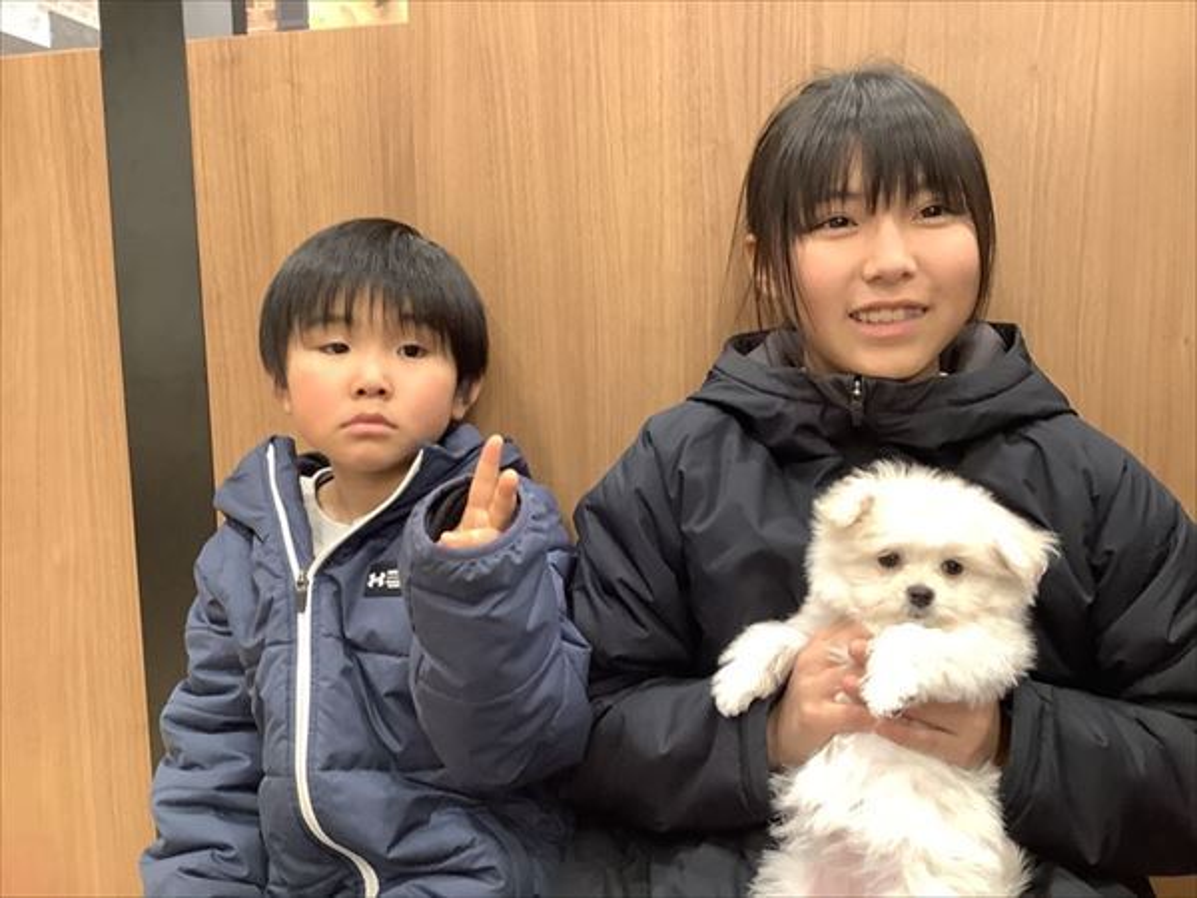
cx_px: 598
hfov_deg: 58.4
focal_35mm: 31
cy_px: 449
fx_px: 1072
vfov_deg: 45.4
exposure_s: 1/50
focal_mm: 3.3
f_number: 2.4
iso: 160
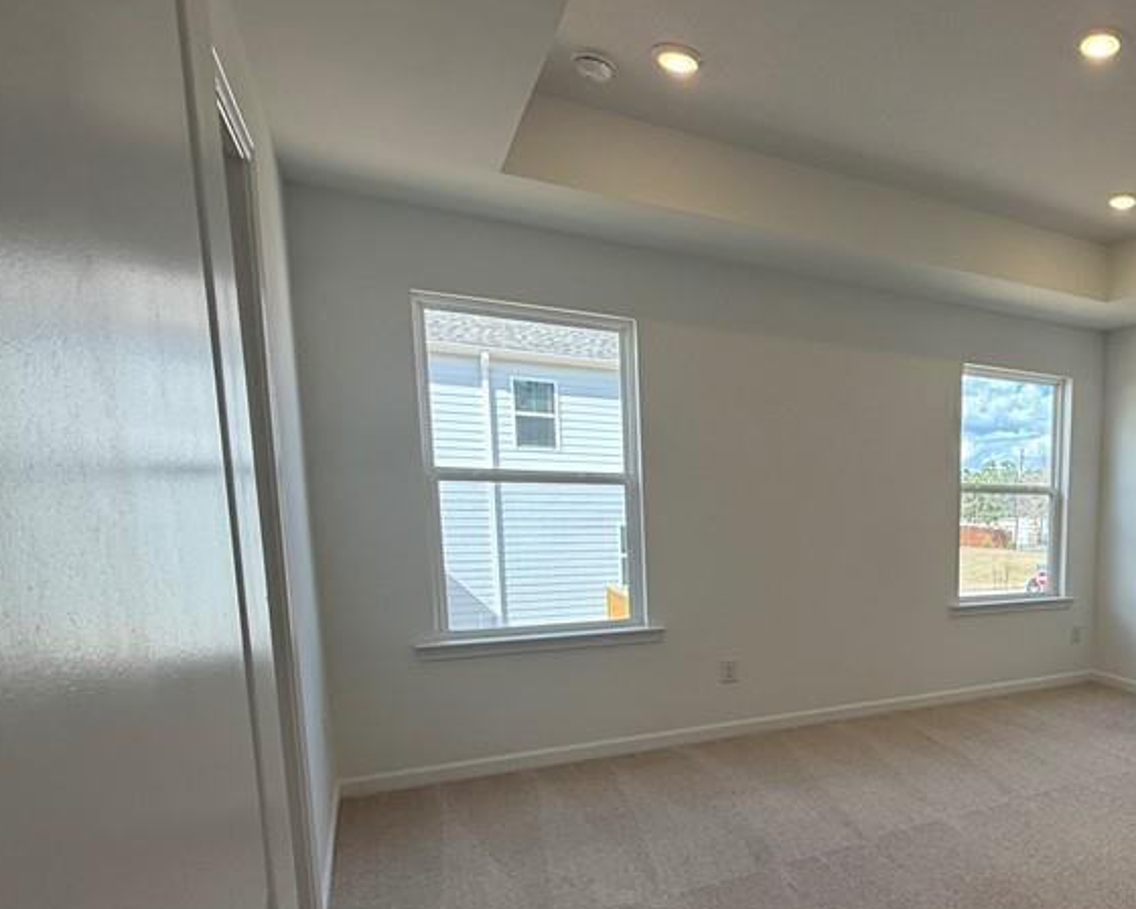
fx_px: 841
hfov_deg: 59.4
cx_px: 992
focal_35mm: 25
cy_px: 613
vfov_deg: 55.5
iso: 64
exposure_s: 1/262
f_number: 2.2
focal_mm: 2.22
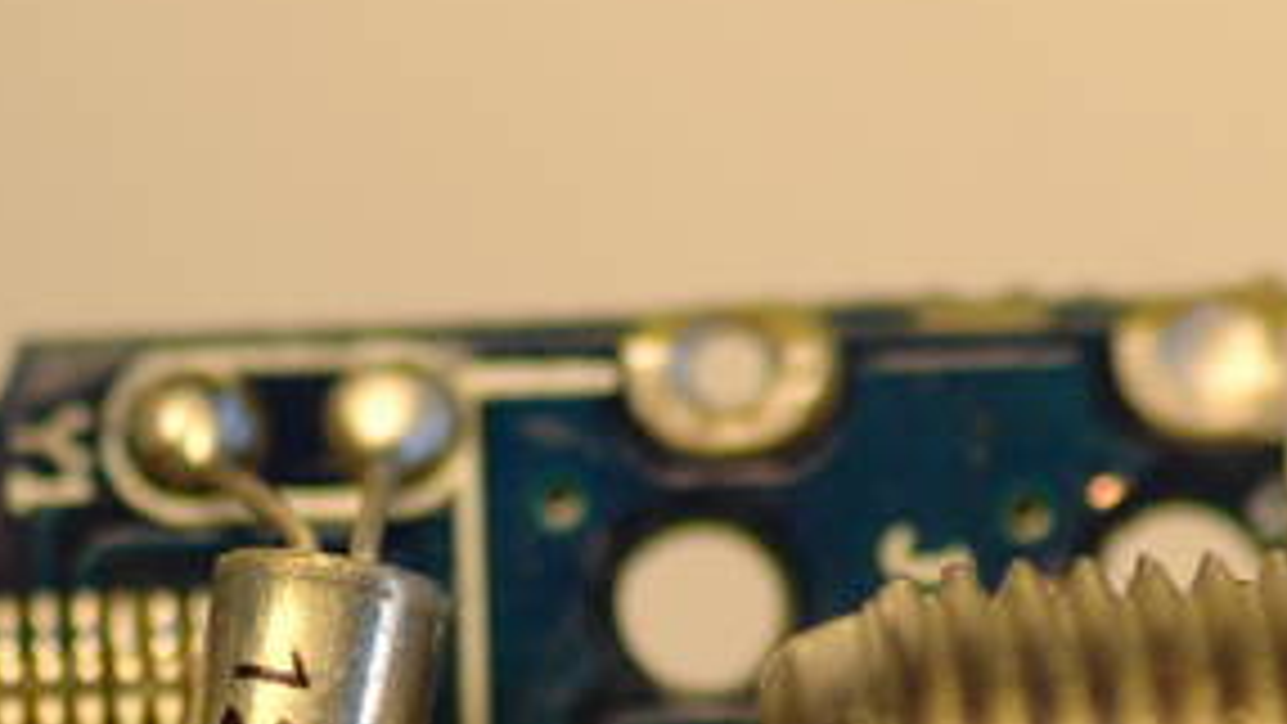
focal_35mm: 590
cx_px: 542
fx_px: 20134
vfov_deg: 2.1
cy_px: 1102
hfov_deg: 3.7
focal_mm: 105
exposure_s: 1/200
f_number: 3.5
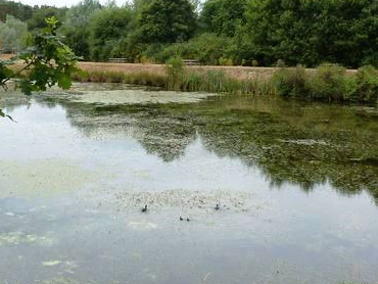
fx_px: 590
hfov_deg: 35.5
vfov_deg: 26.8
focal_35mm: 54
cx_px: 174
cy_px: 80
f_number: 2.8
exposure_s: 1/640
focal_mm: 4.5
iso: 80
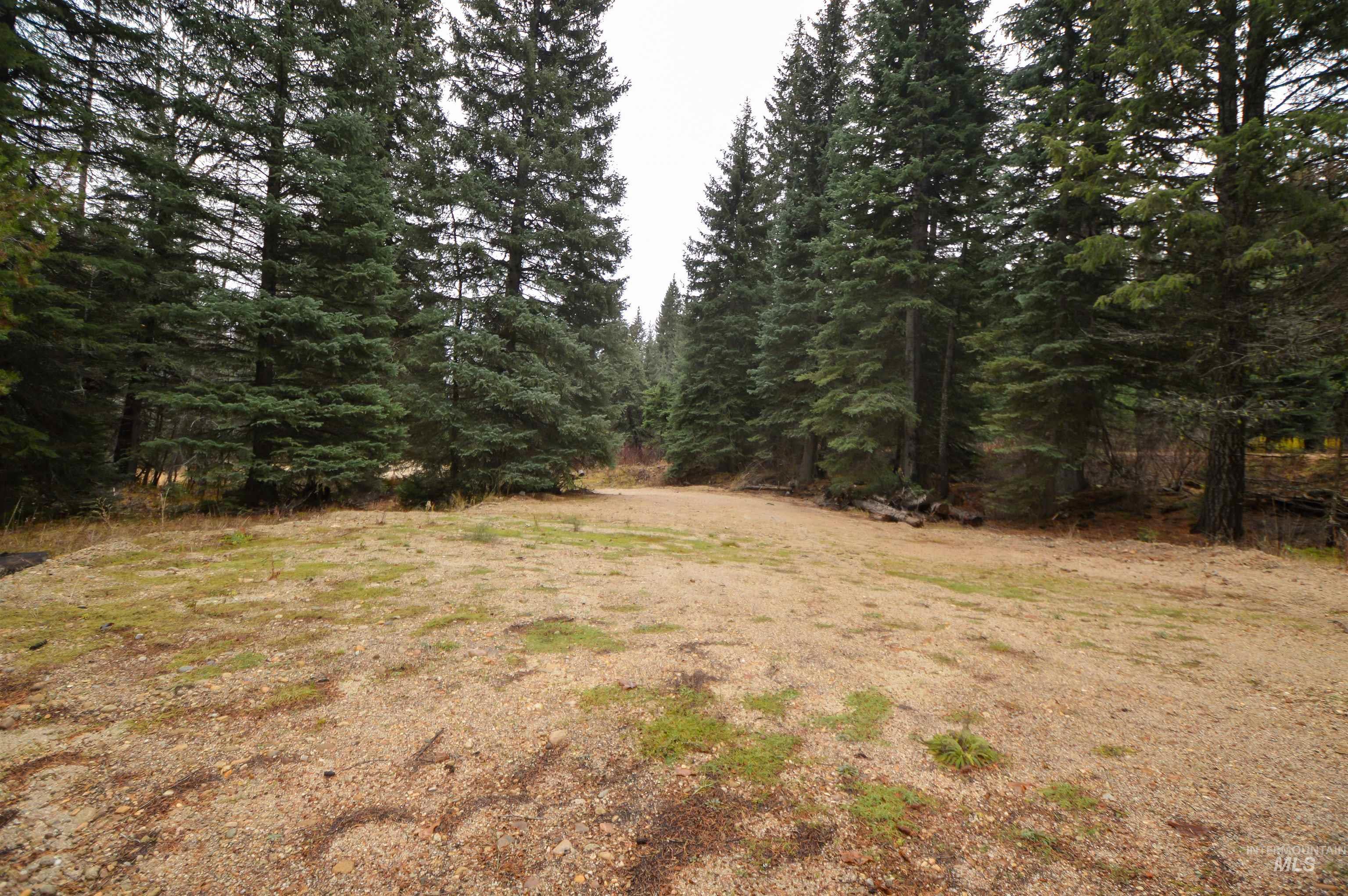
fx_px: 561
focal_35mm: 15
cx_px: 674
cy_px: 448
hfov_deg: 100.4
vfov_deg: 77.2
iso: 125
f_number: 4
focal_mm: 10
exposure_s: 1/125
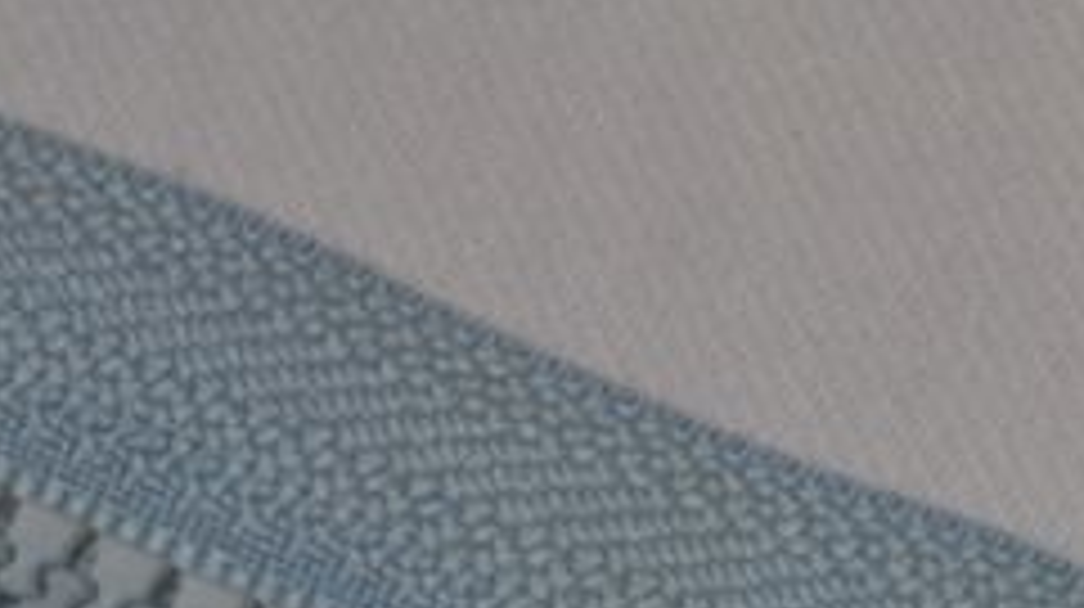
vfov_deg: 4.4
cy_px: 1110
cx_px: 1178
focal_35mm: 271
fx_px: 7782
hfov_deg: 7.9
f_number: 5.6
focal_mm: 52
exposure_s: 1/125
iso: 280
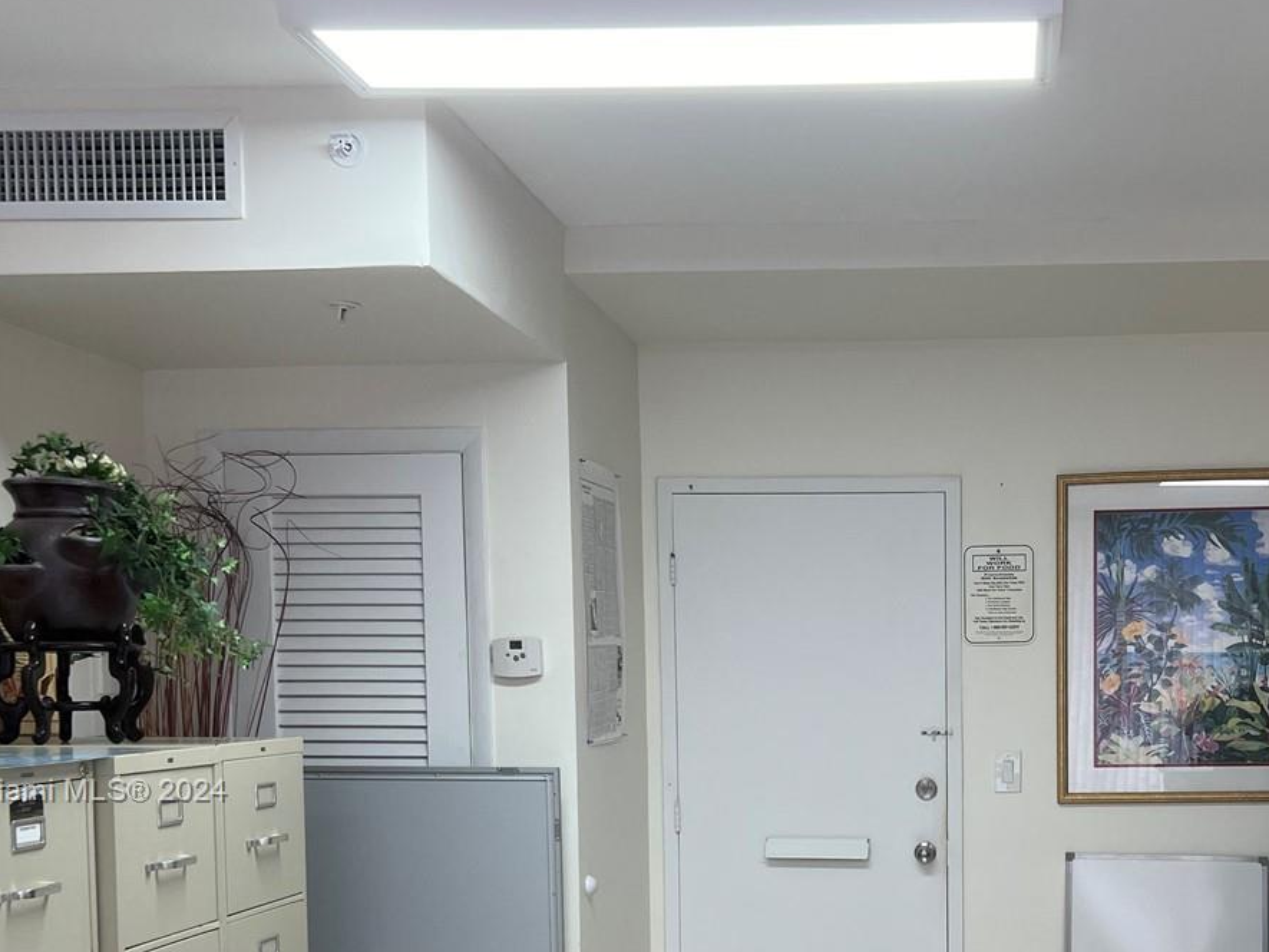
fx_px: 1723
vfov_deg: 30.0
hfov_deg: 39.6
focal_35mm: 47
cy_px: 793
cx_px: 915
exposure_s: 1/120
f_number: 1.5
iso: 100
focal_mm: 5.7
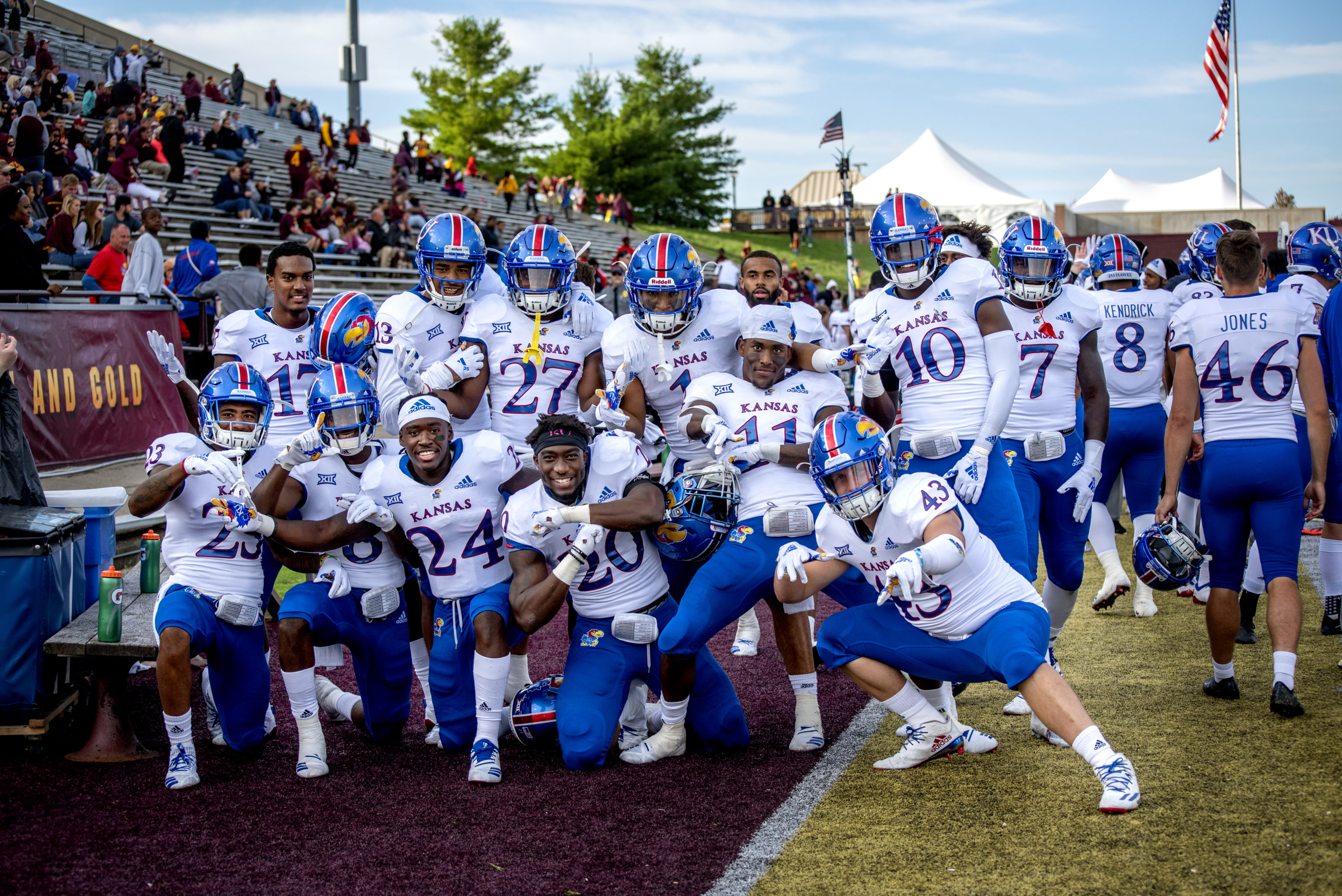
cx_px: 671
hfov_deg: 28.8
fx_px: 2610
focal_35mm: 70
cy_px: 448
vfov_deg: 19.5
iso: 400
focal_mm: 70
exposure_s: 1/1600
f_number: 4.5
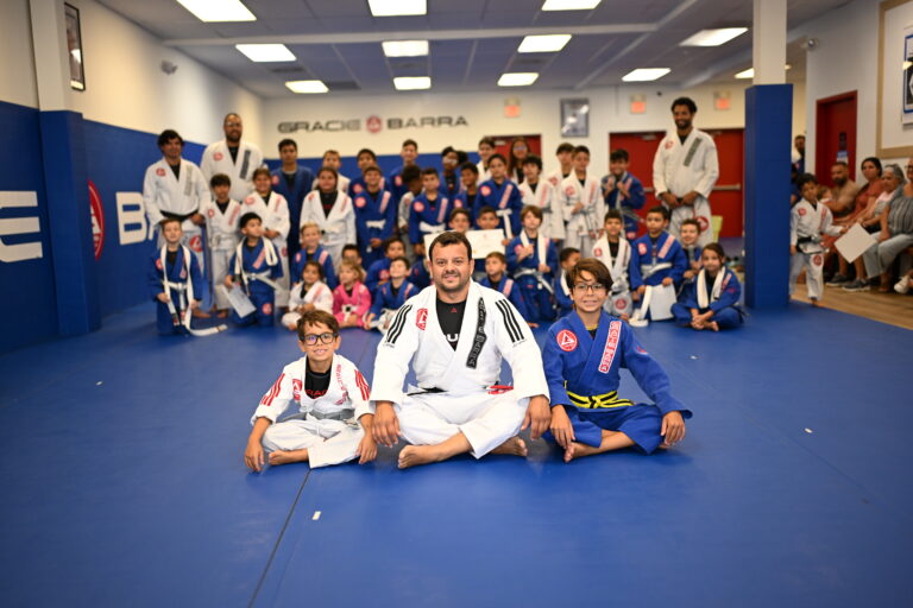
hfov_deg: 54.4
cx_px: 456
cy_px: 304
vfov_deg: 37.9
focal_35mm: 35
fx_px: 888
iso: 800
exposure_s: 1/1000
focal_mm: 35
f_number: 1.2
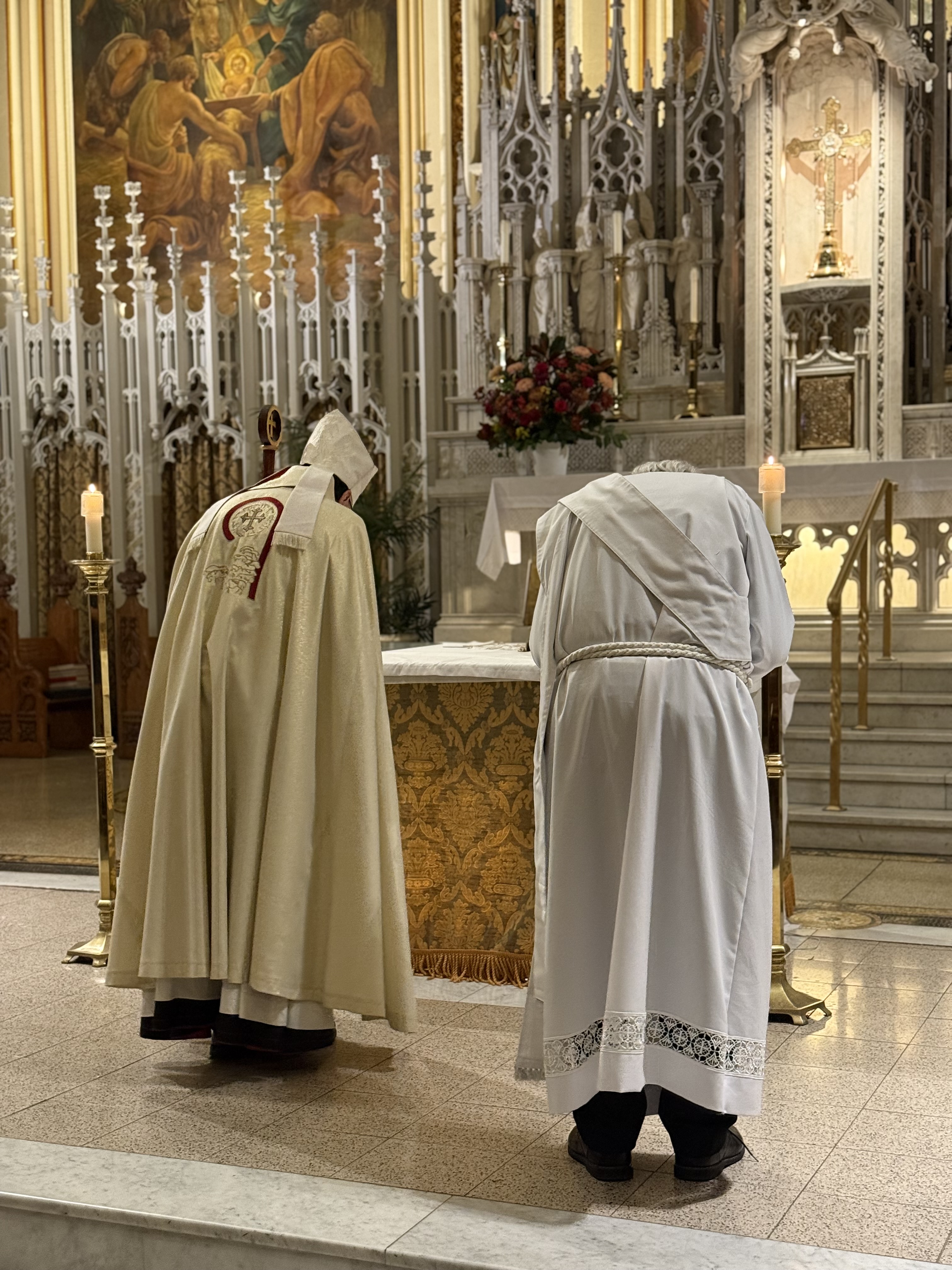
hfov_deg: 30.3
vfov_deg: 39.7
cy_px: 635
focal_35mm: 48
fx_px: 1760
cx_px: 476
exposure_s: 1/40
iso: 400
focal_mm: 6.76
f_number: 1.78
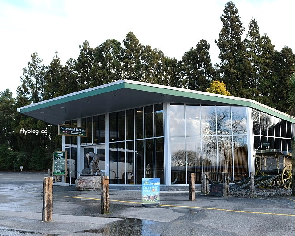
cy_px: 118
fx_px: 376
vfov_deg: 34.9
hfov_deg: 42.7
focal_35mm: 43
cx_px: 176
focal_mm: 25.4
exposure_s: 1/350
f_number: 4.5
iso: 400
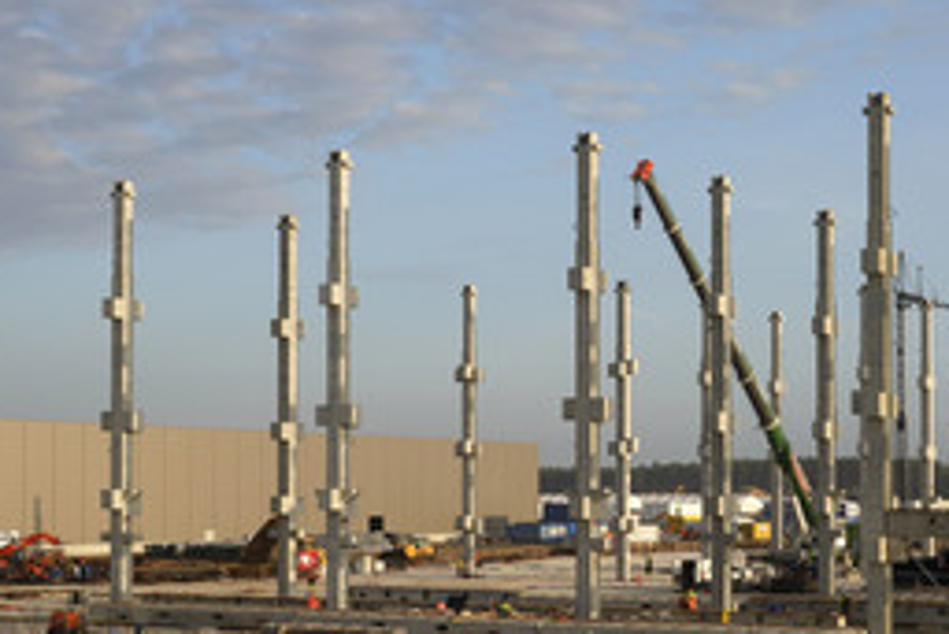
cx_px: 573
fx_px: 1952
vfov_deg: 18.4
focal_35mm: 74
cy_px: 445
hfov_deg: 27.3
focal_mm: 42
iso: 320
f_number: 11
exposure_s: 1/320
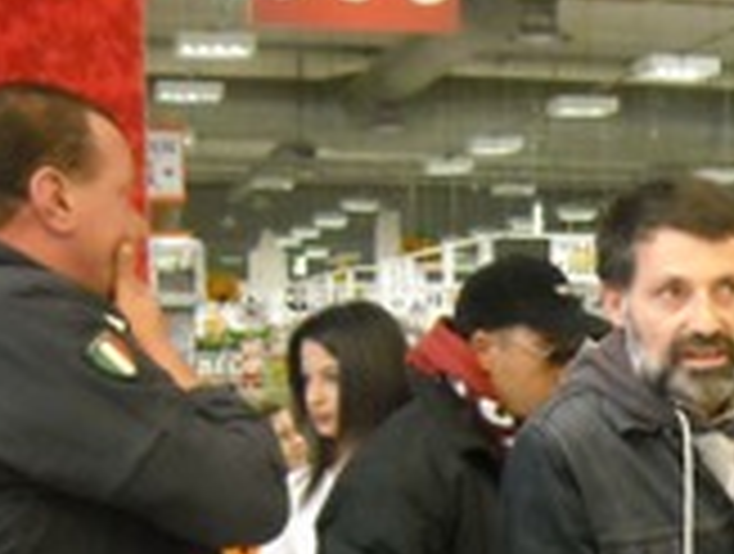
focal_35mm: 96
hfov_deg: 19.4
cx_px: 838
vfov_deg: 14.9
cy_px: 689
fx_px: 2040
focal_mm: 5.7
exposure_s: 1/60
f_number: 2.8
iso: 616
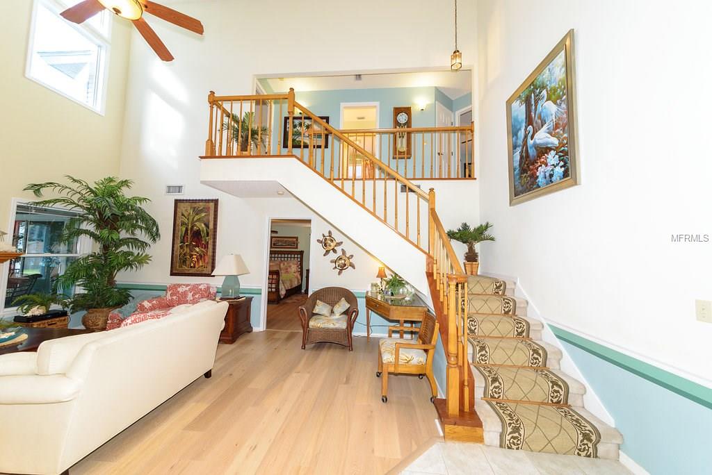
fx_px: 237
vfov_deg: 90.1
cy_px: 238
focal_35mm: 12
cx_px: 356
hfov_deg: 112.6
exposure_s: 1/40
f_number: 5.6
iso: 400
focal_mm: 12
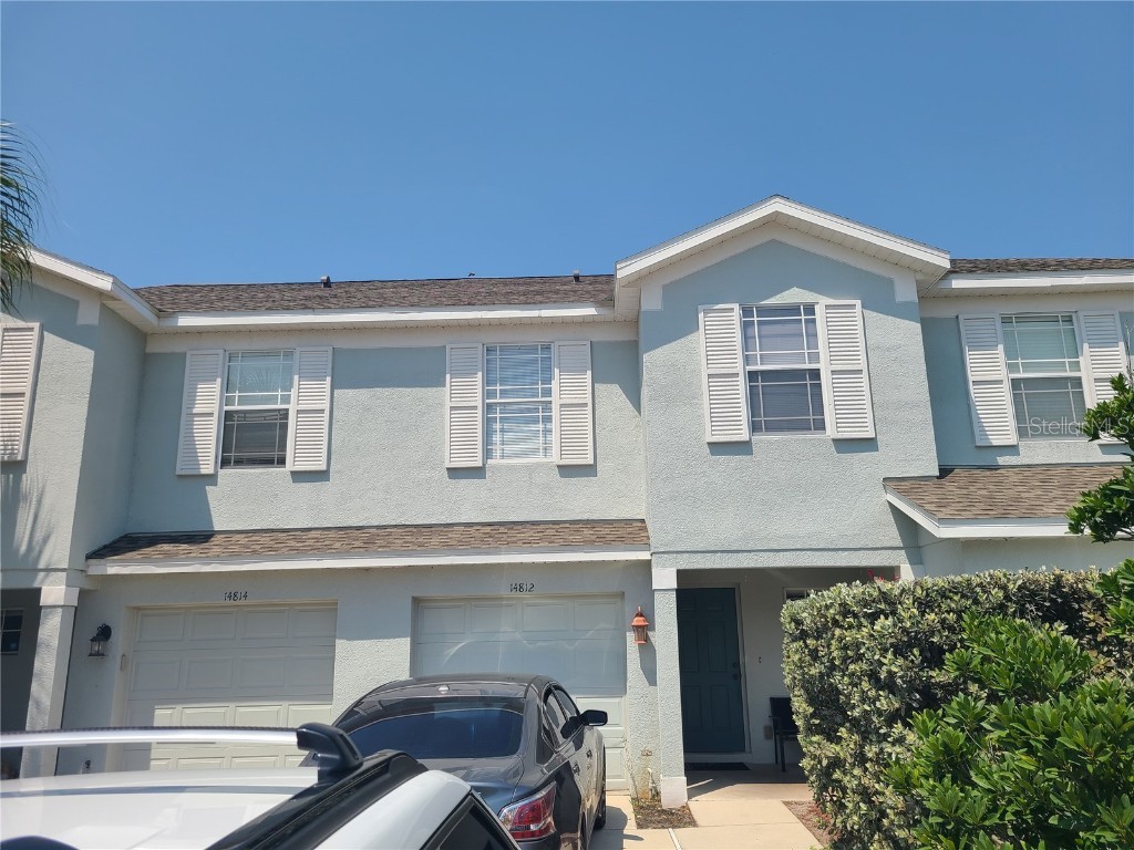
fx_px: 852
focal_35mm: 26
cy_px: 425
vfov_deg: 53.1
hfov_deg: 67.3
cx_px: 567
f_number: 1.8
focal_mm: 5.4
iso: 40
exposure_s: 1/2993
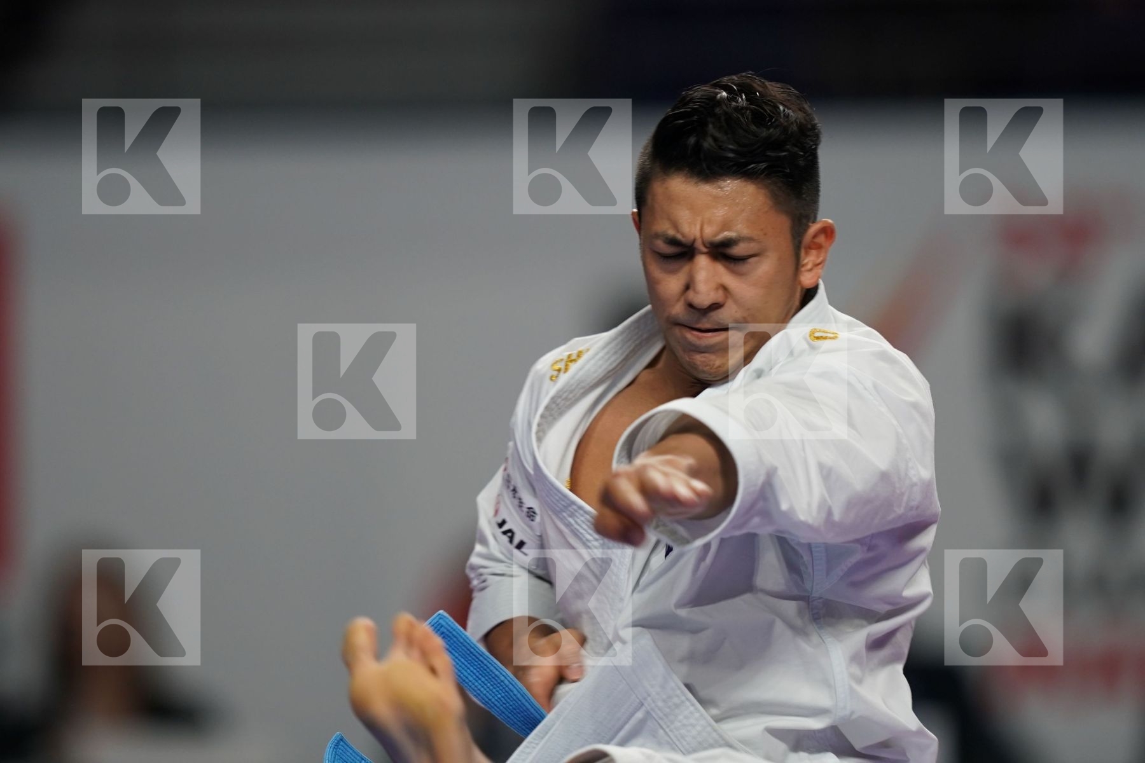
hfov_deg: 3.4
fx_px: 19082
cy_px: 382
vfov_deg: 2.3
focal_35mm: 600
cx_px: 572
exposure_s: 1/400
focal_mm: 400
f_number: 2.8
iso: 640
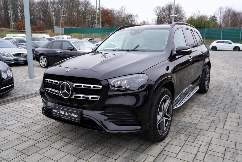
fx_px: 202
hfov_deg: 61.9
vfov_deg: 43.6
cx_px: 121
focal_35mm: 30
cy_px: 81
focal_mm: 30
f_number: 4.5
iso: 100
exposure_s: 1/80
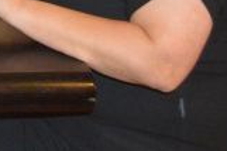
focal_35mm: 194
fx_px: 1222
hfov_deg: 9.7
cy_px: -189
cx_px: -257
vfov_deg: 6.8
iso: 2800
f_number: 4.2
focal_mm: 26
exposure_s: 1/30
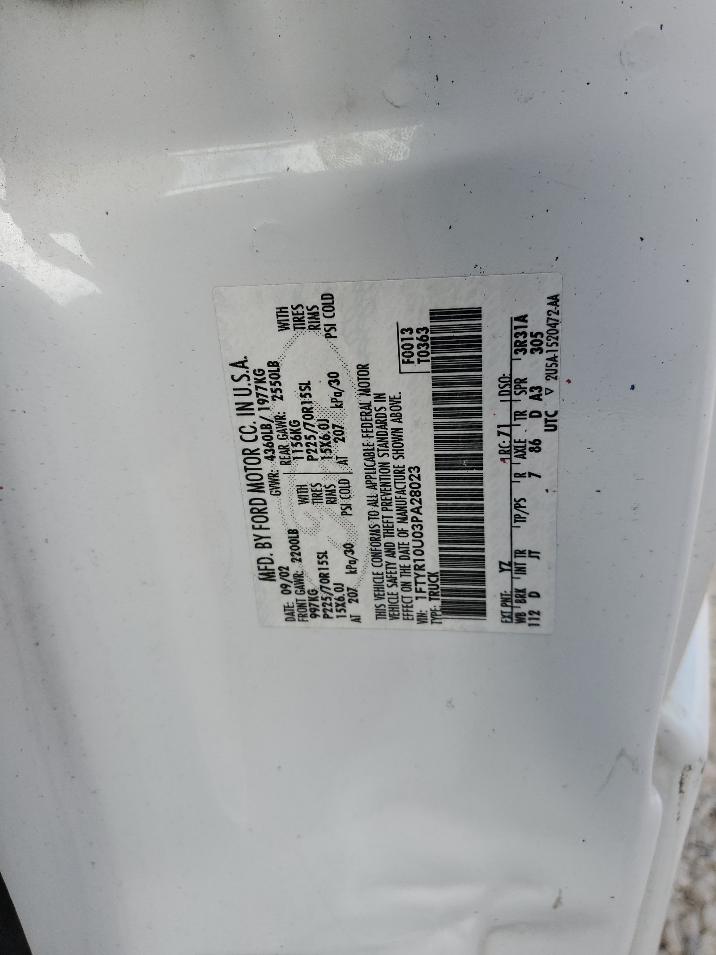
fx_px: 717
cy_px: 478
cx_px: 358
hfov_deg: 53.1
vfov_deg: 67.3
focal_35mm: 26
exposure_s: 1/909
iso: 50
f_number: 1.5
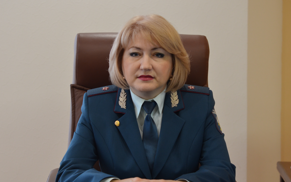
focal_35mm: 81
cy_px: 90
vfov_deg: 16.1
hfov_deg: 25.5
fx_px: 642
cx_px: 148
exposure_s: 1/50
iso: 800
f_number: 3.5
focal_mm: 50
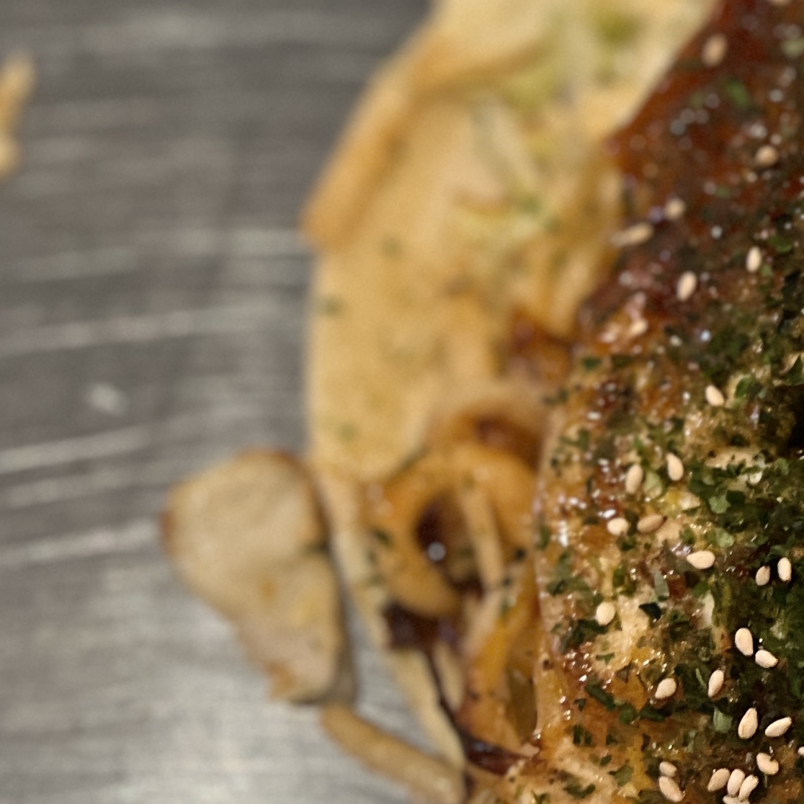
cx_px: 1215
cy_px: 410
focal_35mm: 83
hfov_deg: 18.4
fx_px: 2181
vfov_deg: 20.9
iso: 400
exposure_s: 1/40
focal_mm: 5.7
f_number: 1.5
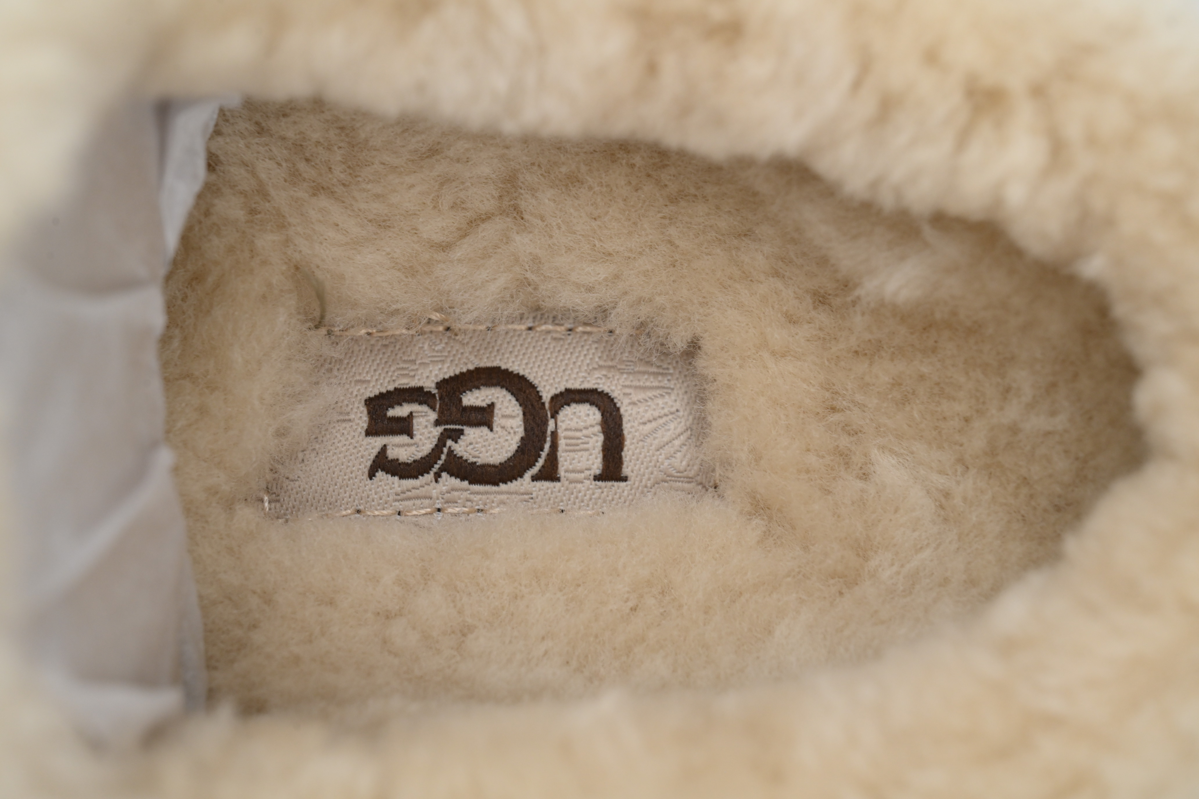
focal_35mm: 120
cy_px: 400
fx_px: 3996
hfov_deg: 17.1
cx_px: 600
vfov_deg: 11.4
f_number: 13
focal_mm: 120
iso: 800
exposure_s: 1/125
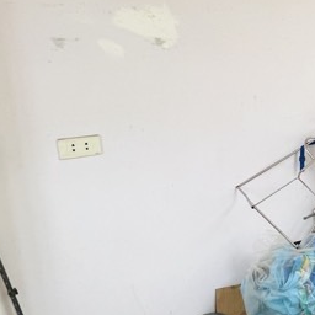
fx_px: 474
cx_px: 439
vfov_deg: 36.8
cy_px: 142
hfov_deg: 28.1
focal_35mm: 46
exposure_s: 1/99
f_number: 1.8
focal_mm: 1.57
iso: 125
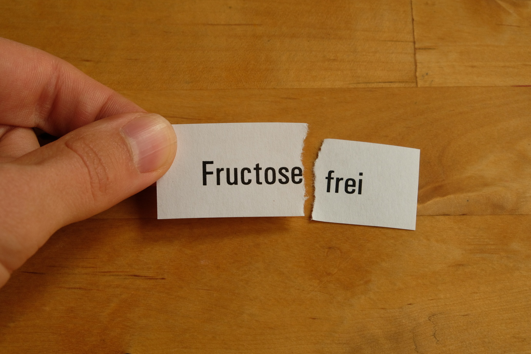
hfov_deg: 24.5
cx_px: 266
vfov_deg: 16.5
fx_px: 1224
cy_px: 177
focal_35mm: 83
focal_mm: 55
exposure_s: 1/52
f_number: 13
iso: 800
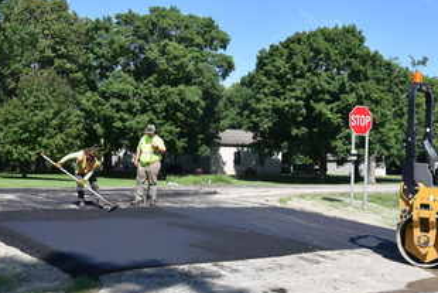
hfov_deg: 35.6
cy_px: 171
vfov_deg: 24.2
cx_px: 223
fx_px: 682
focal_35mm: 56
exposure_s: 1/250
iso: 200
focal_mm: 31
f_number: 8
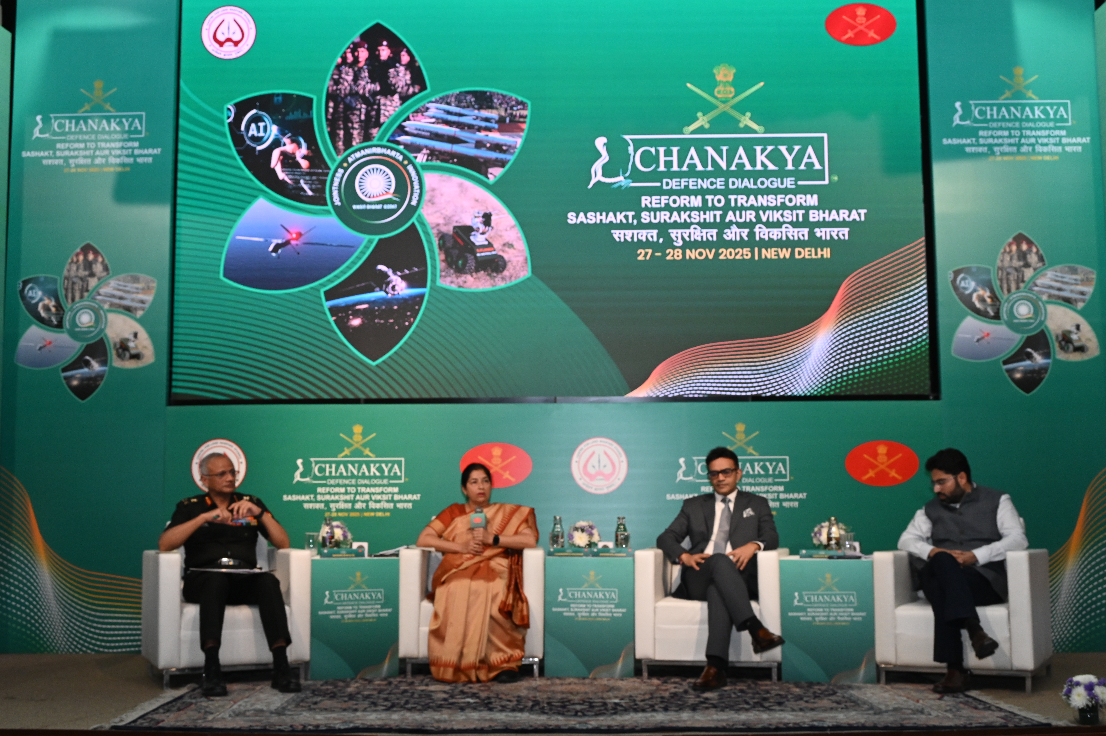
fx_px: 1320
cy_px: 368
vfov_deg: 31.1
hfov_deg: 45.5
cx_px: 553
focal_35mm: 43
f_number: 9
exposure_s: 1/100
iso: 2500
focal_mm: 43
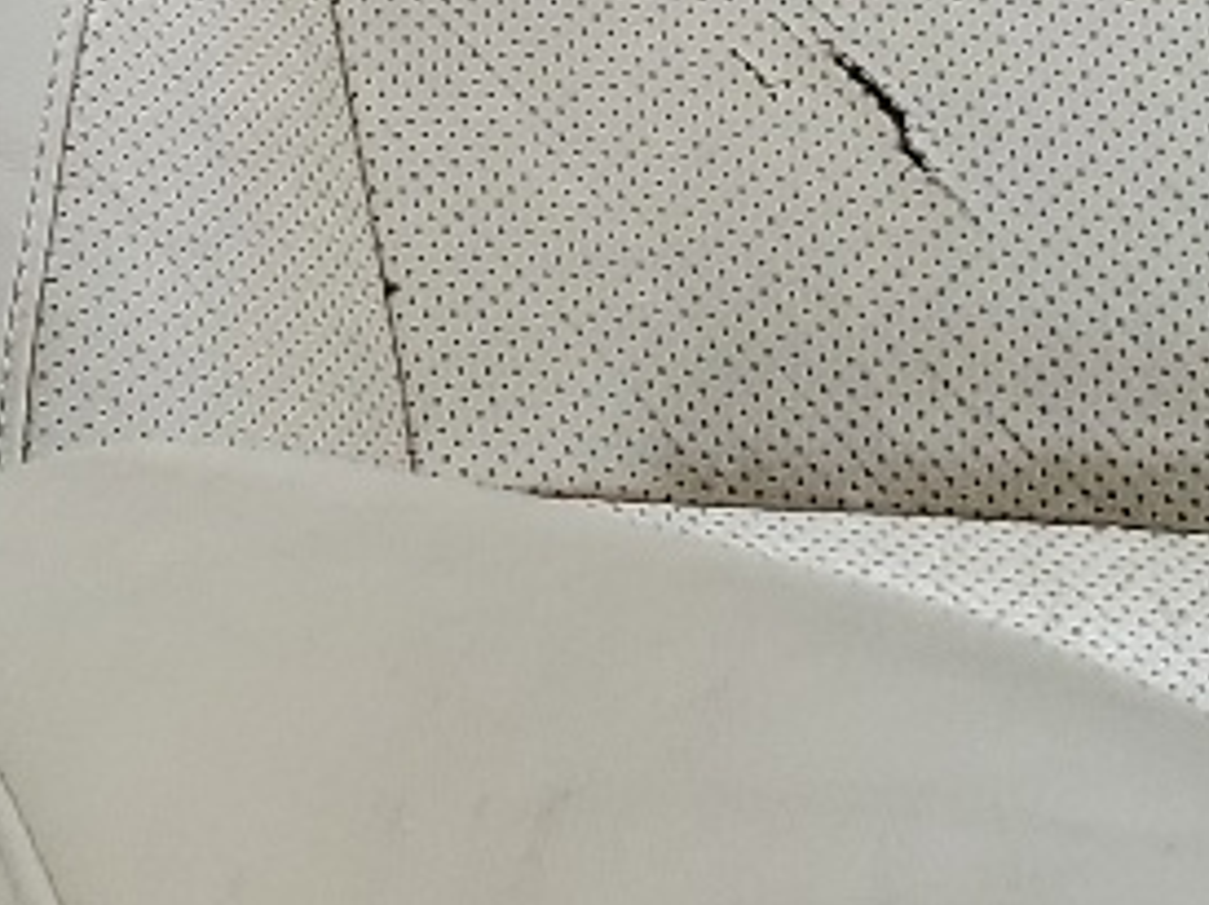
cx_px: -710
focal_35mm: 152
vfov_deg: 8.6
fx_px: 5304
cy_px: -1523
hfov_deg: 12.3
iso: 50
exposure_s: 1/312
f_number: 1.5
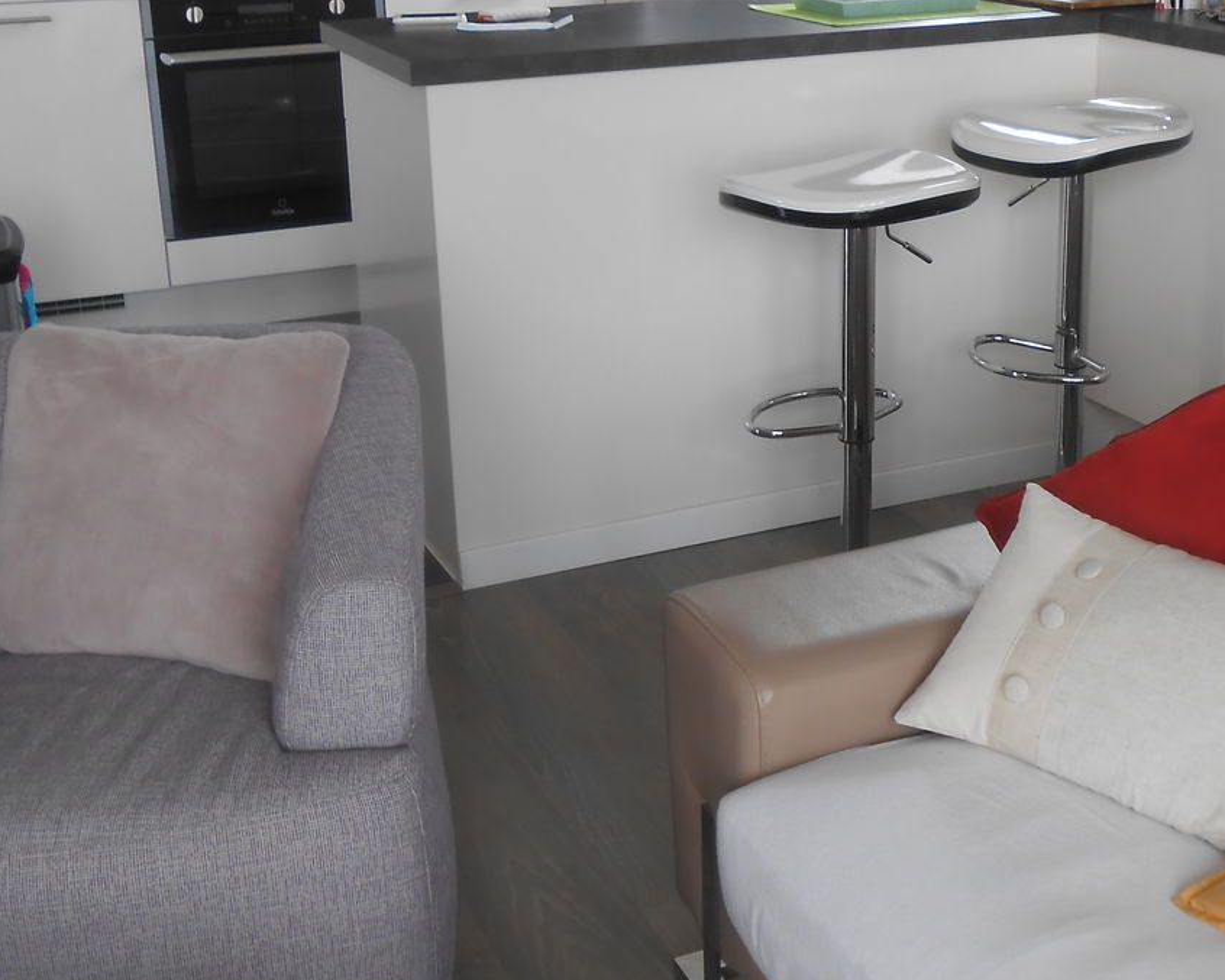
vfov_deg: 31.4
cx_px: 715
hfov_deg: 38.7
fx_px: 1740
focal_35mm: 48
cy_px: 404
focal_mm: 4.6
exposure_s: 1/30
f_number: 3.5
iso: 80
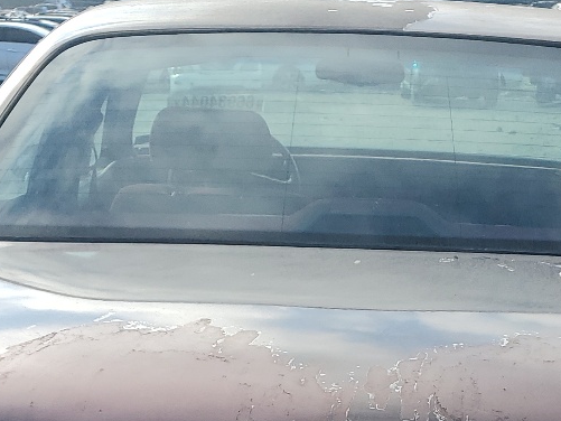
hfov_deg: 23.4
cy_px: 489
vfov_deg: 17.1
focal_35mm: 83
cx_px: 380
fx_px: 1345
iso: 50
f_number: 1.5
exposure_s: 1/2000
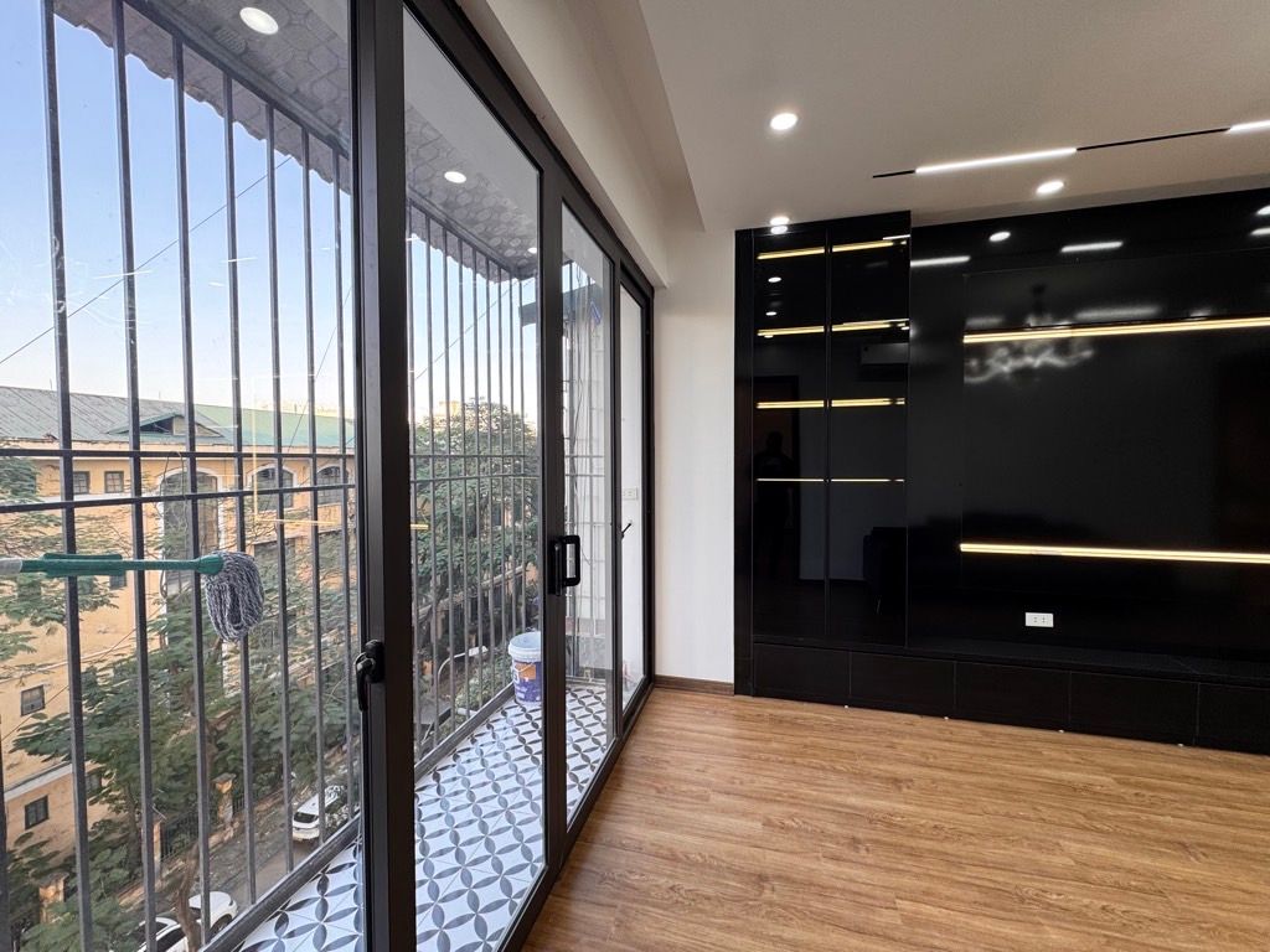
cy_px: 476
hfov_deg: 102.1
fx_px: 514
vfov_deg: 85.7
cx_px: 635
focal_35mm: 14
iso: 50
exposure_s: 1/100
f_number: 2.2
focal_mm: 2.22
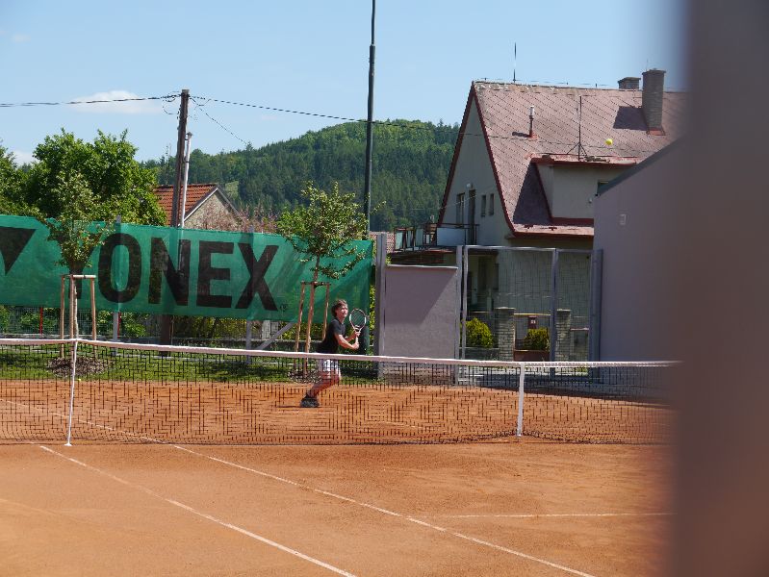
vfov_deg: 17.6
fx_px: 1867
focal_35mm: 84
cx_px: 384
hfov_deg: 23.3
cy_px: 288
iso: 160
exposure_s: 1/320
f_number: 8
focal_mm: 42
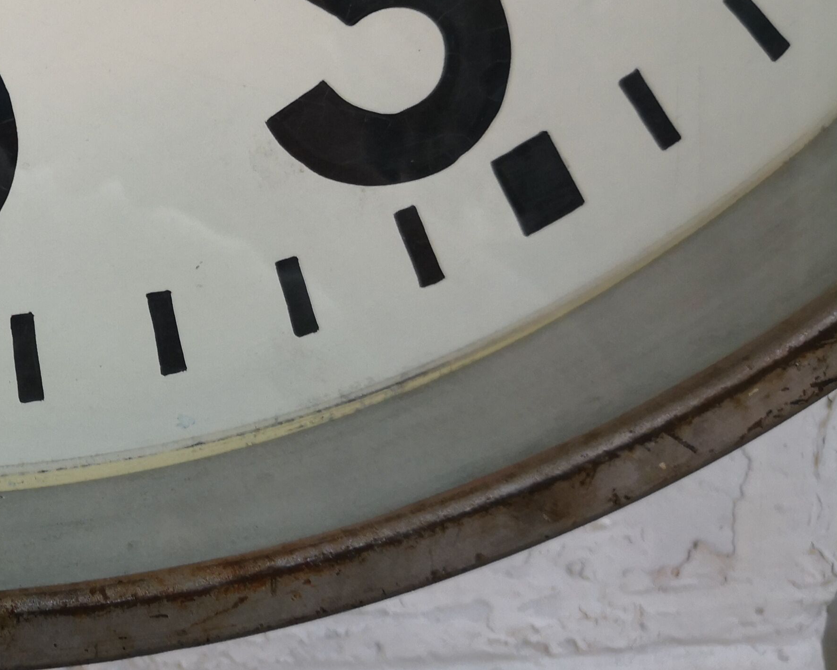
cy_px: 193
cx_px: -79
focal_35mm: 59
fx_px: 1462
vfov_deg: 25.6
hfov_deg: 29.0
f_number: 1.6
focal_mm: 3.95
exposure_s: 1/100
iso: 100
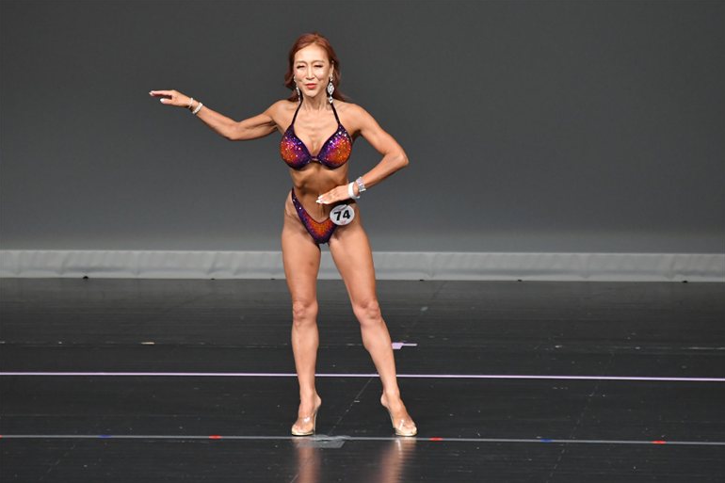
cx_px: 363
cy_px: 241
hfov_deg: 5.9
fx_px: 6986
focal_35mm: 347
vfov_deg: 4.0
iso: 4000
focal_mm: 230
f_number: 5.6
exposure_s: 1/400
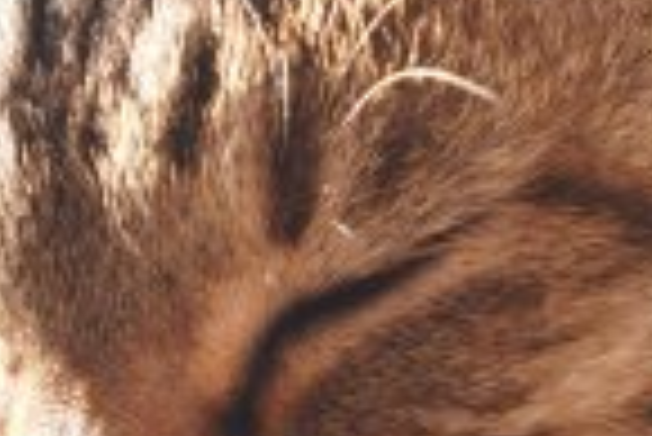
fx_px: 4008
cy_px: 130
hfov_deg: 9.2
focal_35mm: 221
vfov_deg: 6.2
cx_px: 724
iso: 250
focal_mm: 35
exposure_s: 1/160
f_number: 4
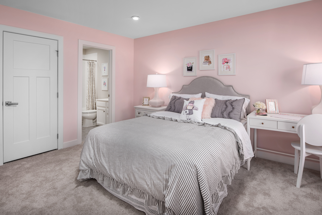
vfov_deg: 64.6
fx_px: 170
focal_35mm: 19
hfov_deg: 86.9
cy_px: 108
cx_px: 161
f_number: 8
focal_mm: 19
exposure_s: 1/250
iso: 200
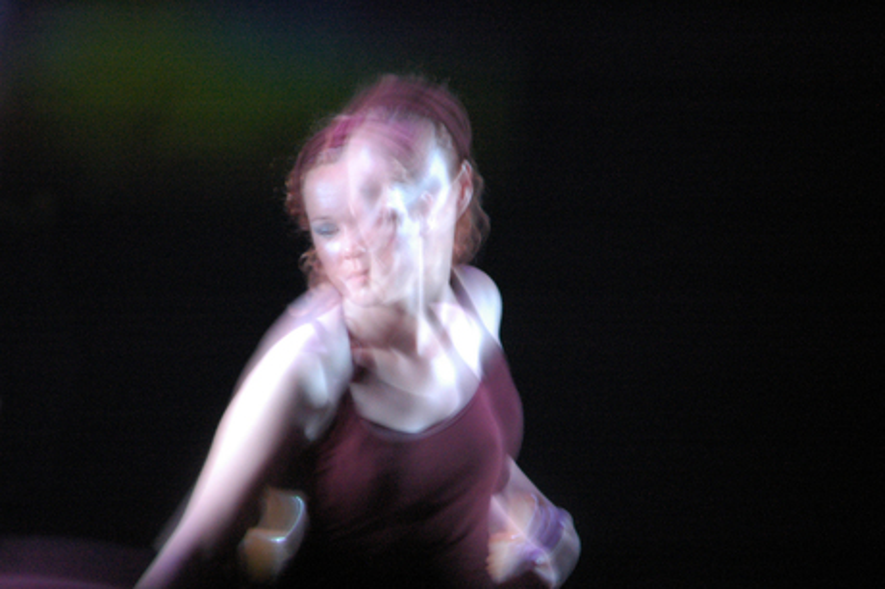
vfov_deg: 3.1
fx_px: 11054
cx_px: 442
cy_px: 294
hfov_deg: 4.6
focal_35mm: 450
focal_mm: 300
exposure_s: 1/10
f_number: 5.6
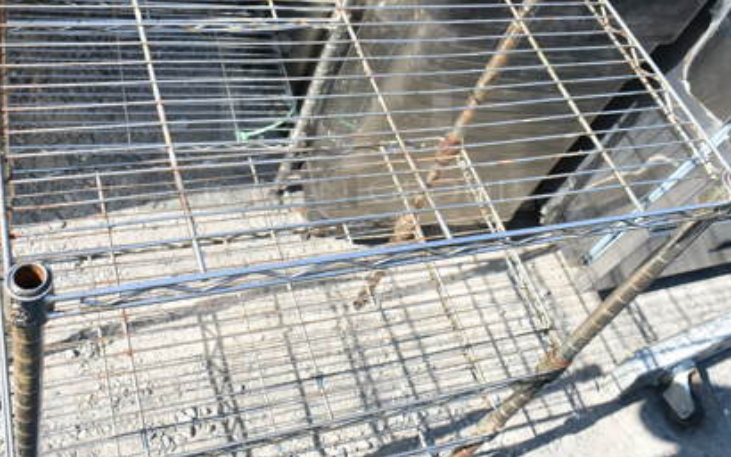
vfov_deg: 30.7
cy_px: 116
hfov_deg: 48.2
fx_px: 817
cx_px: 337
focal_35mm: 41
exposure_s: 1/125
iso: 100
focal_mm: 18
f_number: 5.6
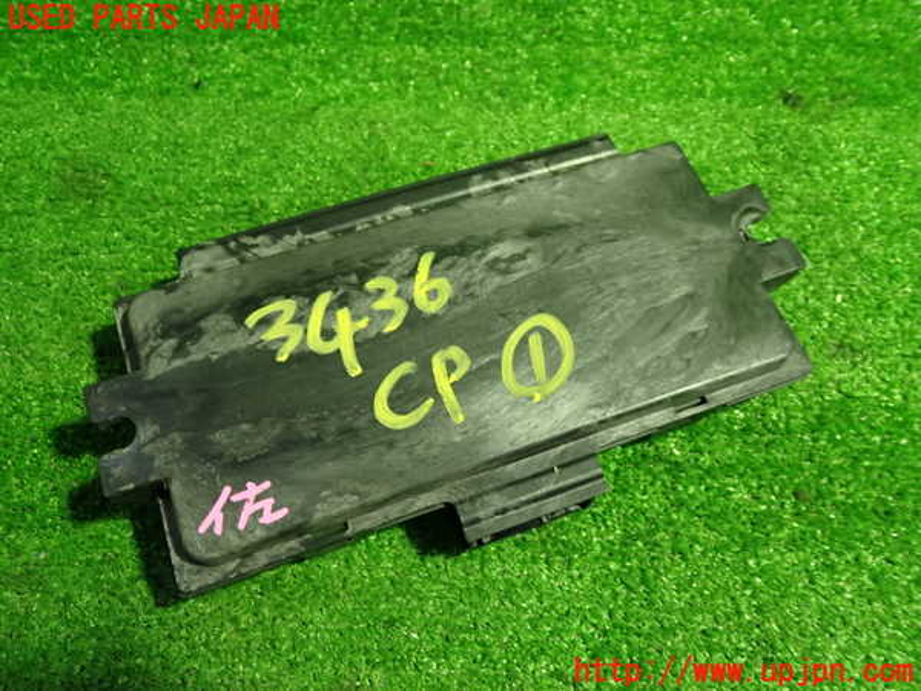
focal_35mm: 32
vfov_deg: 44.2
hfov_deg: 56.8
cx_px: 460
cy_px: 346
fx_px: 851
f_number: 2.4
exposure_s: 1/30
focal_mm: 5.79
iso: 320
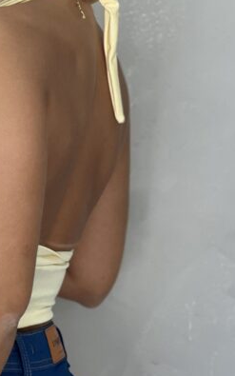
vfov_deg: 10.9
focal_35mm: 193
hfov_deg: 6.8
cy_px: 207
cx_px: -15
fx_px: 1977
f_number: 2.8
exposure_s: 1/120
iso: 125
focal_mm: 9
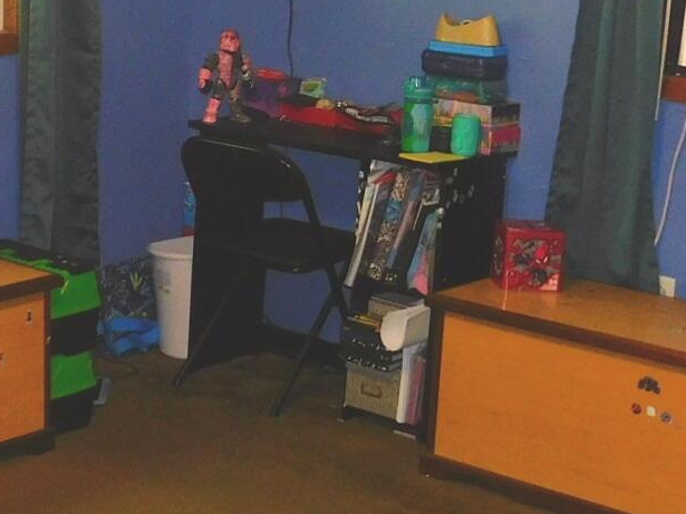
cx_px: 132
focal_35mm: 85
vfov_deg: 17.2
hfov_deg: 22.7
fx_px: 1684
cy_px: 117
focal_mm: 4
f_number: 3
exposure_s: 1/30
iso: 200
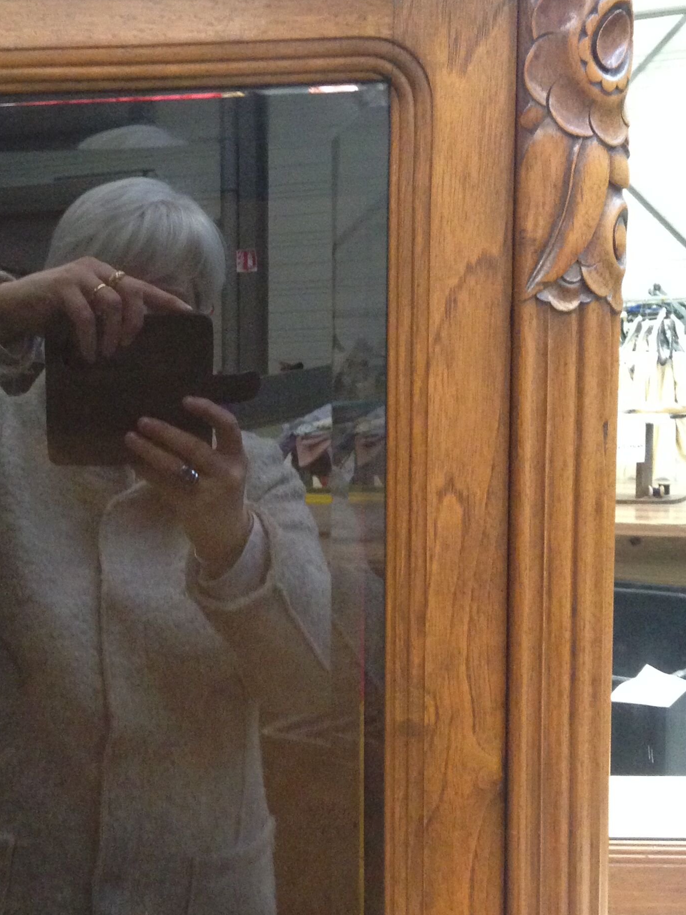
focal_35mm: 59
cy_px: 565
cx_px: 122
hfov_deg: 24.4
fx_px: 1559
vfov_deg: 32.6
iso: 320
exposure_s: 1/20
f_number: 2.4
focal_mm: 4.12
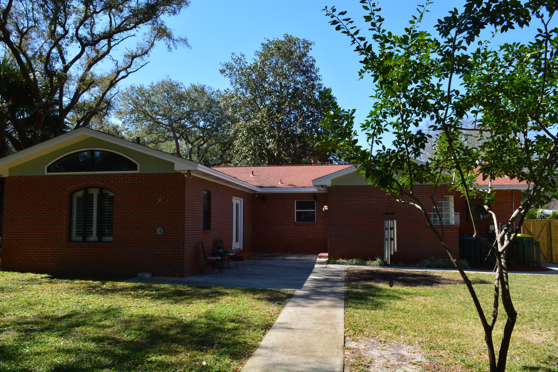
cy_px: 186
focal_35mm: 27
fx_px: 419
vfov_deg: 47.9
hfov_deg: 67.4
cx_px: 279
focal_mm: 18
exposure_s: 1/125
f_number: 11
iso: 200
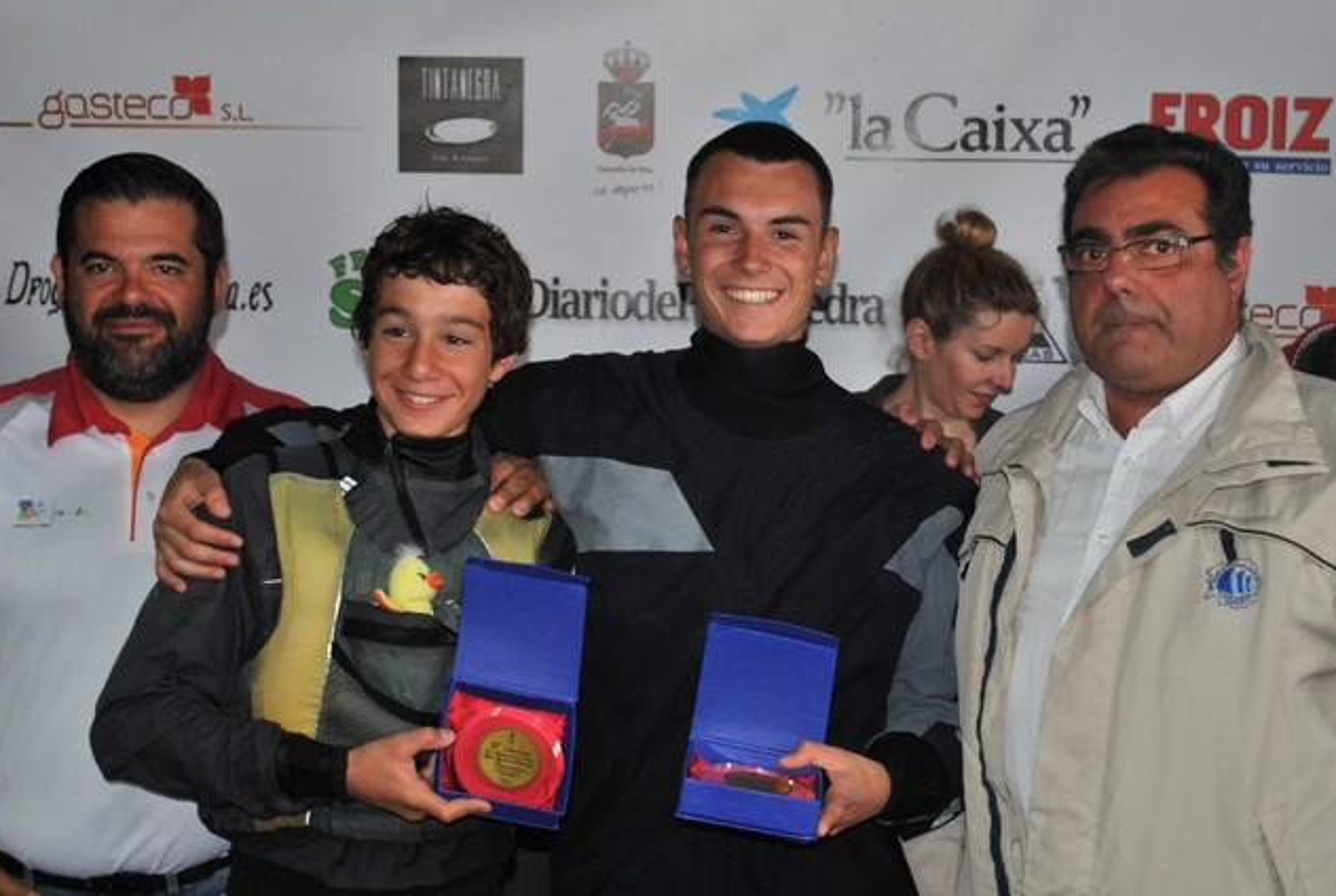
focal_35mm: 51
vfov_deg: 26.6
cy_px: 448
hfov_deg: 38.8
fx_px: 1896
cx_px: 721
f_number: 4
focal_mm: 24
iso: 200
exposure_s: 1/60
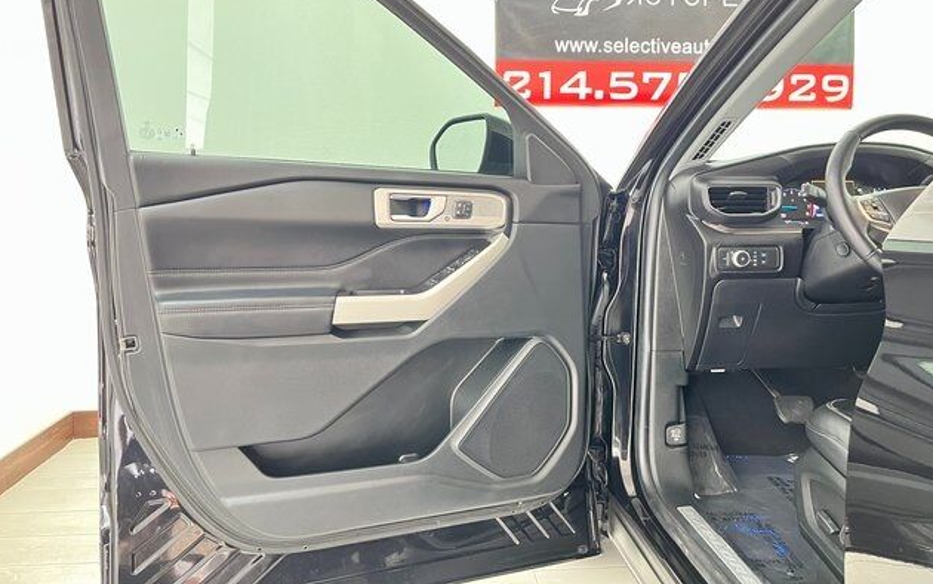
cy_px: 230
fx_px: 712
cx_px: 465
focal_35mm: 28
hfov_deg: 66.5
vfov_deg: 44.3
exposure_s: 1/30
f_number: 1.6
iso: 500
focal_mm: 5.1
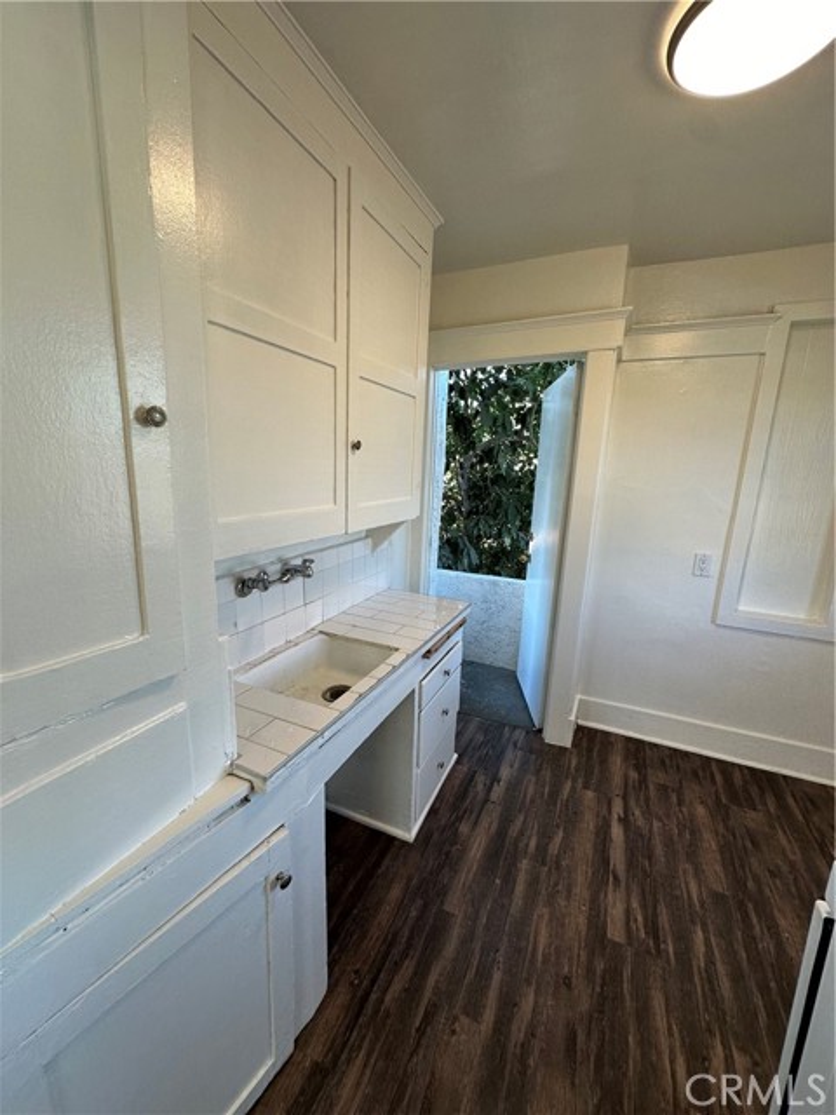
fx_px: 451
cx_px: 418
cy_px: 558
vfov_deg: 102.1
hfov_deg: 85.7
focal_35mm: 14
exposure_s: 1/120
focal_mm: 2.22
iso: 100
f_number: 2.2
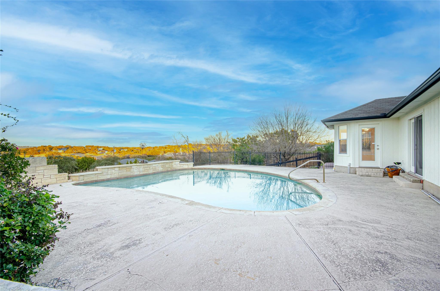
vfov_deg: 77.1
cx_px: 220
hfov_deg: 100.5
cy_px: 146
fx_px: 183
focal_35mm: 15
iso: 250
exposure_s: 1/100
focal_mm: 10
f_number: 8
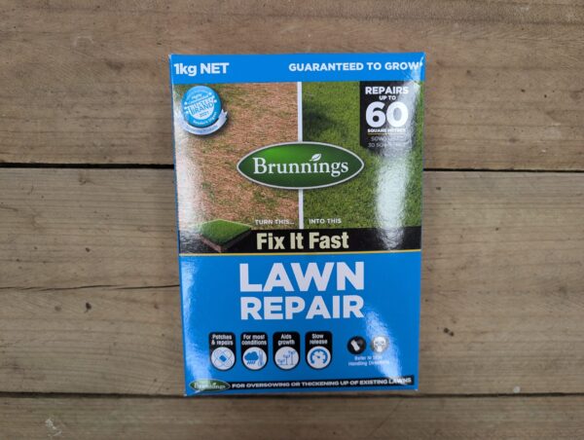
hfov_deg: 71.5
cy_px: 220
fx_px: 406
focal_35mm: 24
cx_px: 292
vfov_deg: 57.0
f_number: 1.68
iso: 221
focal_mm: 6.9
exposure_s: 1/127
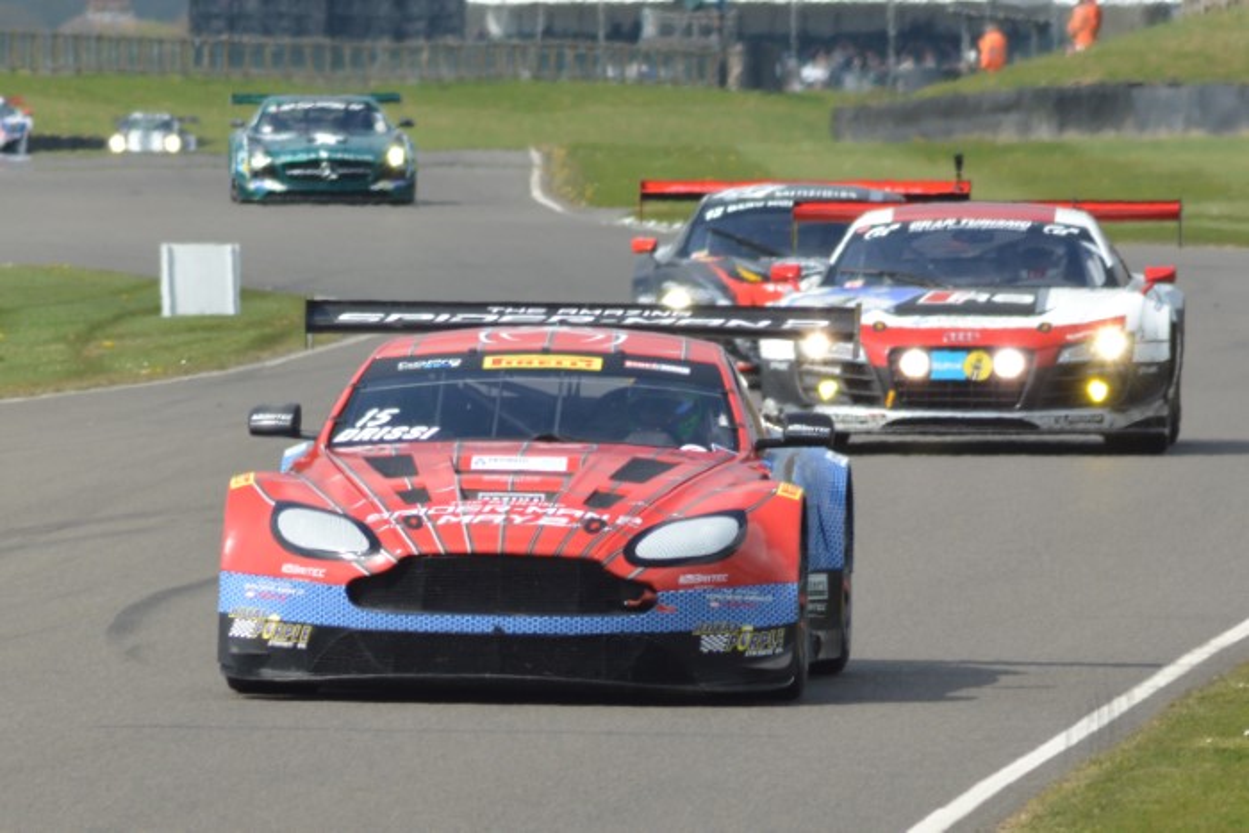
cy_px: 416
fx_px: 14574
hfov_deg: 4.9
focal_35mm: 420
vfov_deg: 3.3
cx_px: 624
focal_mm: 280
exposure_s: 1/640
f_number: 11
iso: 400
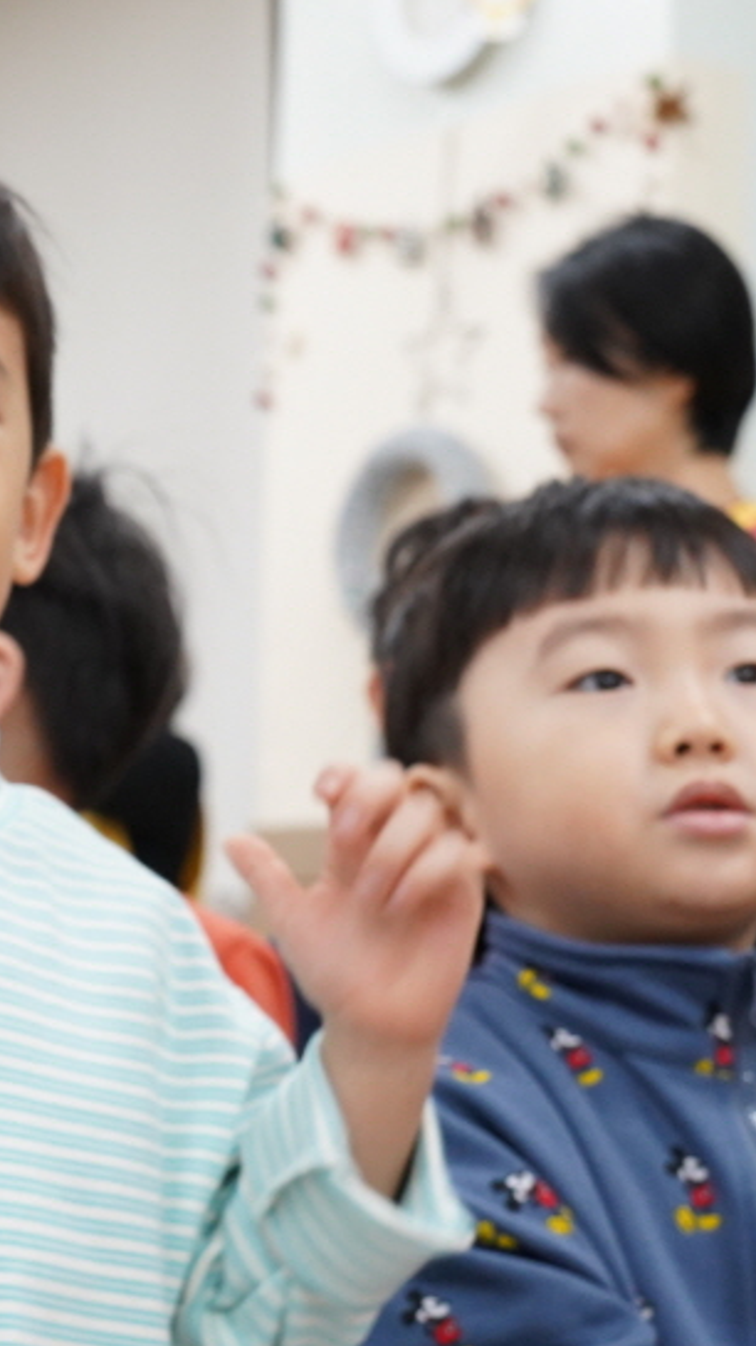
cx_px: -240
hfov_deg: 11.7
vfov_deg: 21.3
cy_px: 552
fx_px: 3569
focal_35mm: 100
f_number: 6.3
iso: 2500
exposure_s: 1/60
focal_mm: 40
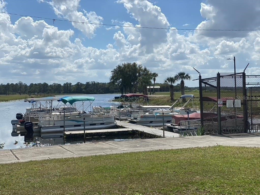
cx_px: 130
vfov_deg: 28.0
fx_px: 391
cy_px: 98
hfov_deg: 36.8
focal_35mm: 52
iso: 25
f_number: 2
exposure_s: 1/4348
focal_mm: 6
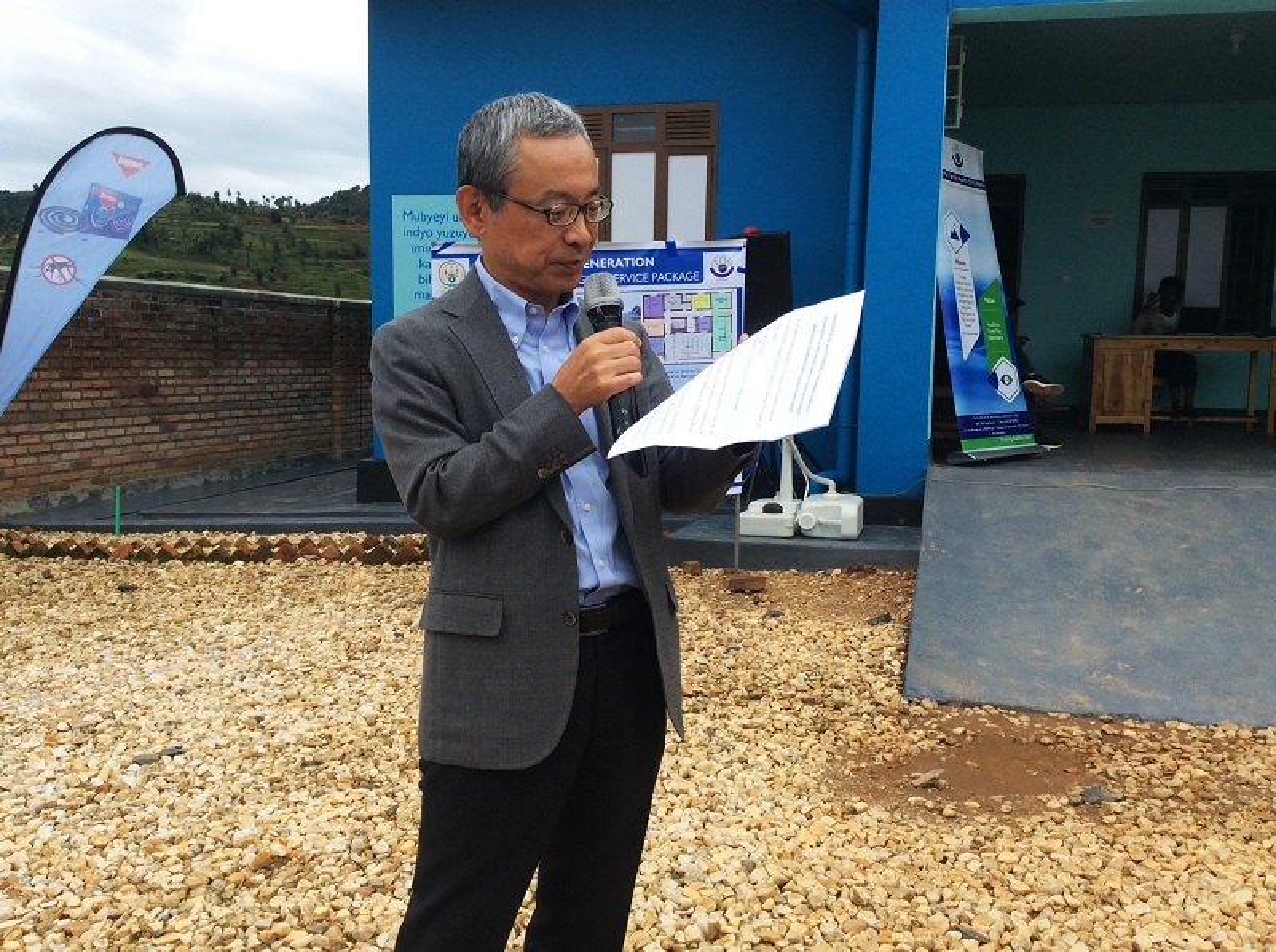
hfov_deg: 56.9
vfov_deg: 44.0
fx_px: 1177
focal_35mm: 32
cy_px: 476
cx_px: 638
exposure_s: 1/1330
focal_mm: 3.3
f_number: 2.4
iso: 32
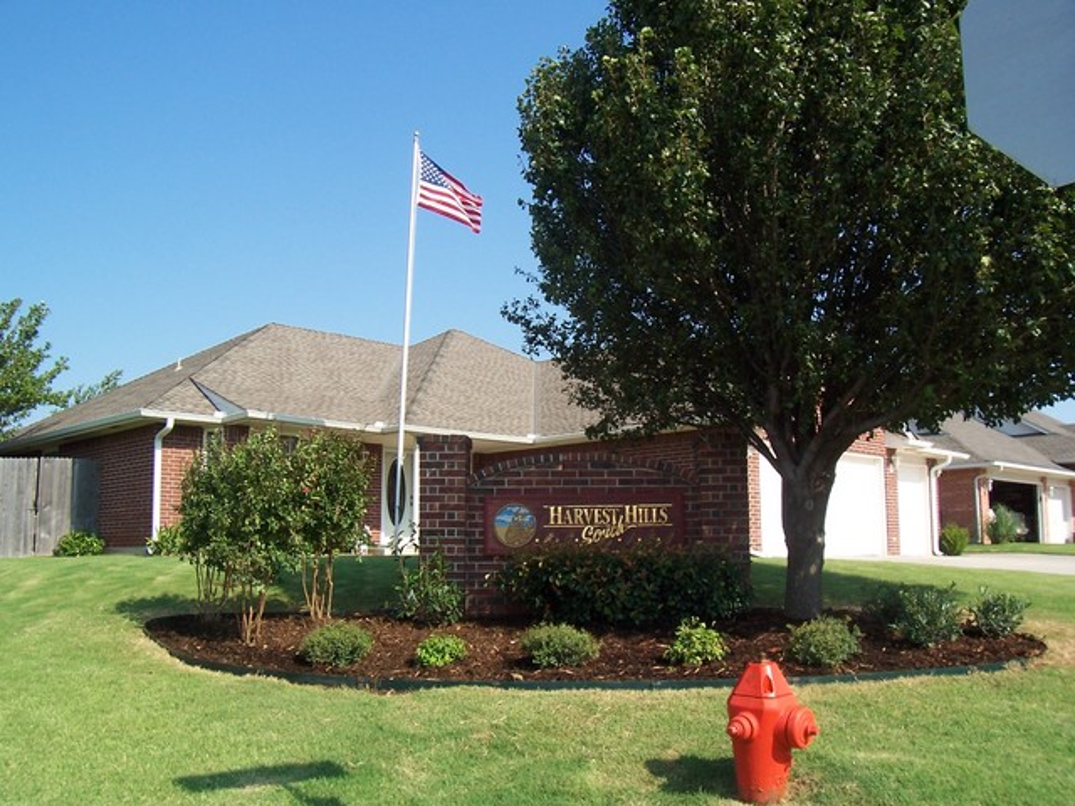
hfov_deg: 54.0
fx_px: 1056
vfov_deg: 41.8
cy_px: 403
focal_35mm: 34
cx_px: 538
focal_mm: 5.6
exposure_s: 1/350
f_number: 5.6
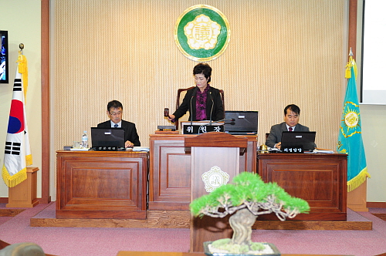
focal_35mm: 57
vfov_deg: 23.7
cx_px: 193
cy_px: 128
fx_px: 610
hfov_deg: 35.1
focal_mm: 38
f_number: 3.2
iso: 800
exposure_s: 1/80
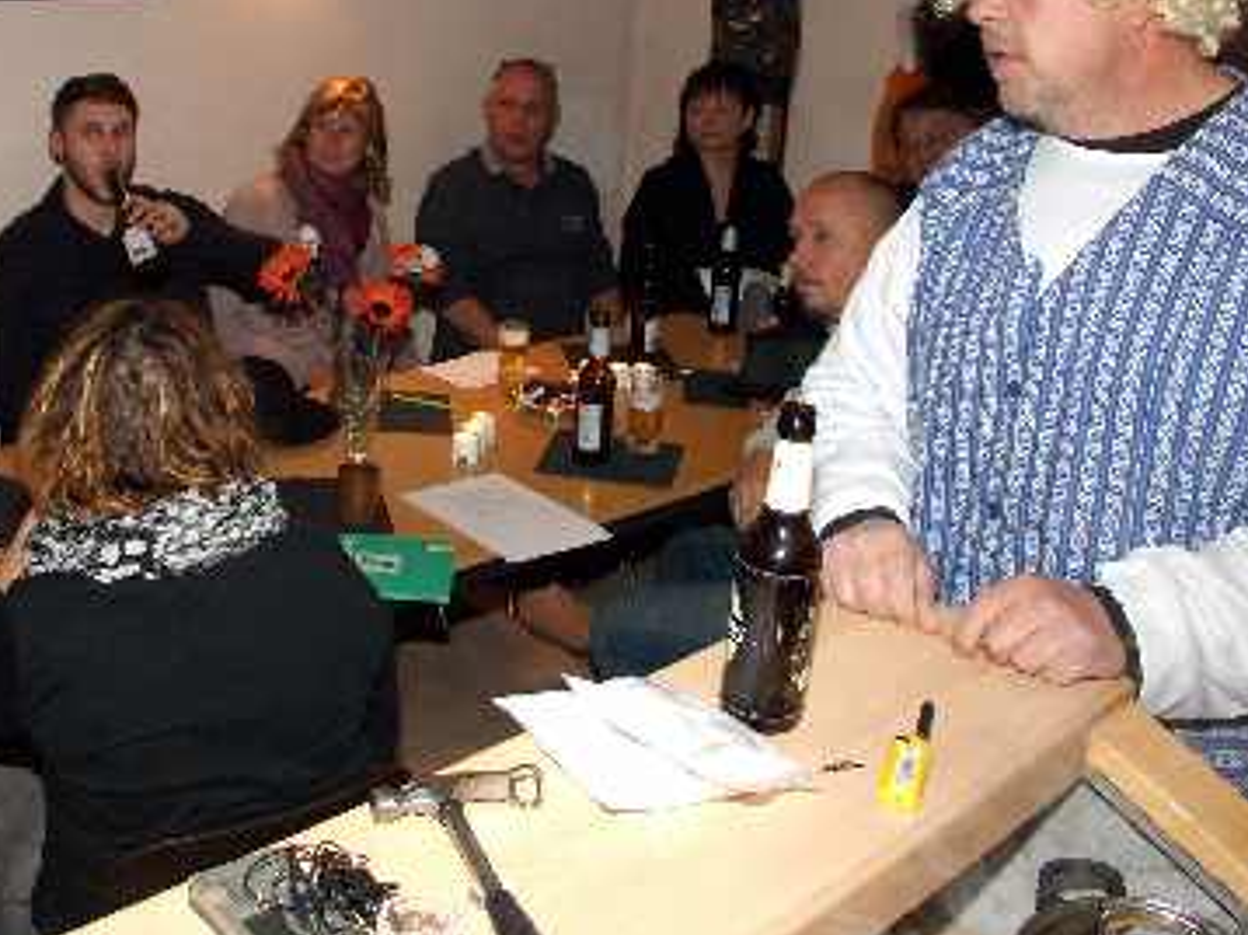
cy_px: 223
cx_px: 413
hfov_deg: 45.1
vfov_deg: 34.3
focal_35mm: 41
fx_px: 1477
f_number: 2.8
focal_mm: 5.76
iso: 200
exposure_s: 1/50
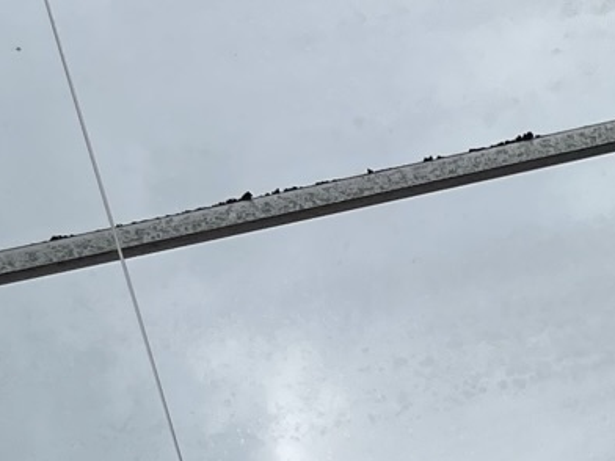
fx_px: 2416
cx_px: 940
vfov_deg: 10.0
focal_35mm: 136
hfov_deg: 13.6
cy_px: 953
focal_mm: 5.1
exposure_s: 1/5376
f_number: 1.6
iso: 32
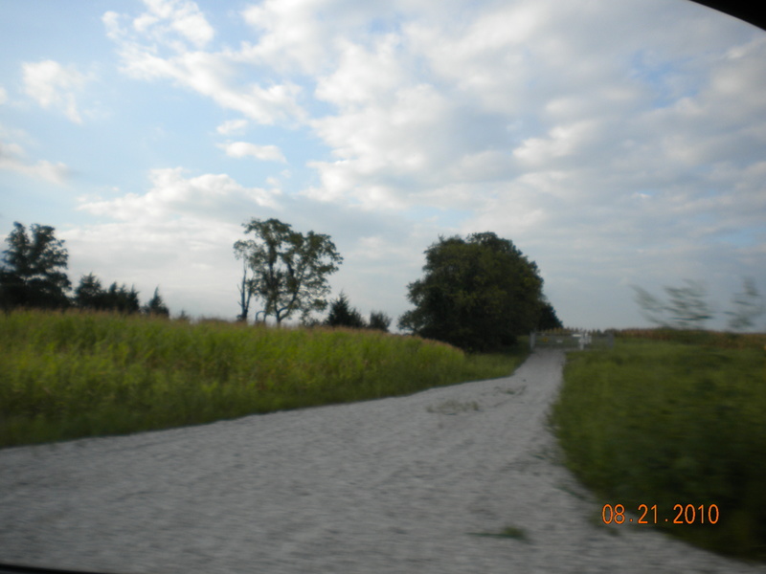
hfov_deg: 52.6
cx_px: 383
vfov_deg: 40.7
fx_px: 774
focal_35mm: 35
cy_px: 287
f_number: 4.6
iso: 80
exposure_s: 1/360
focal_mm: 6.3
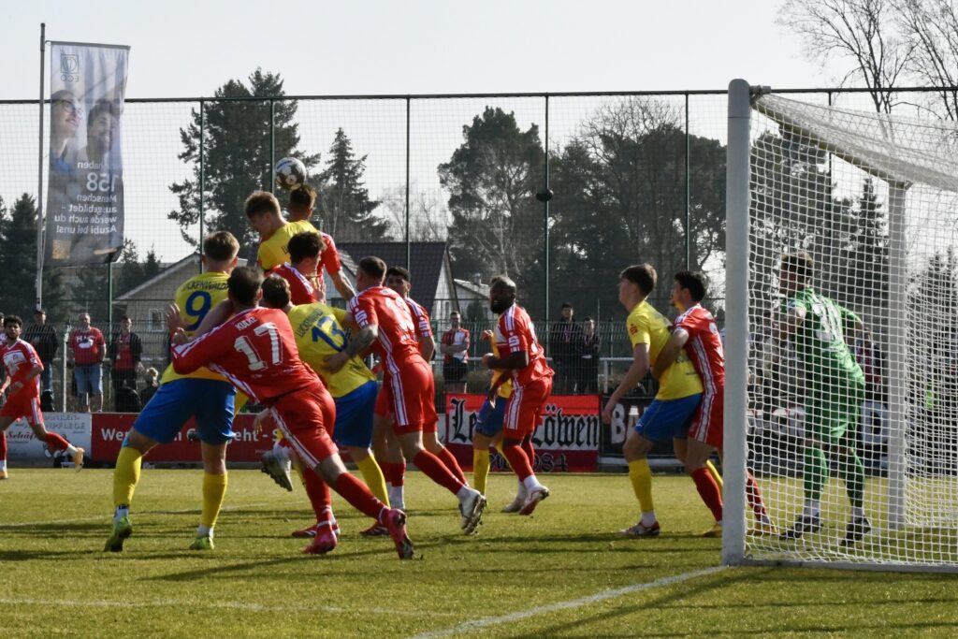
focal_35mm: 85
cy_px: 320
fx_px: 2262
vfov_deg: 16.1
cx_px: 479
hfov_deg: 23.9
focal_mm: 85
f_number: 25
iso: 8000
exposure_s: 1/1600
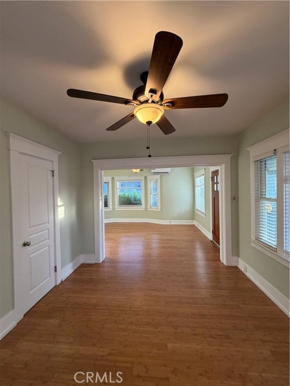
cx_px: 145
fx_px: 156
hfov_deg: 85.7
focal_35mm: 14
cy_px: 193
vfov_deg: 102.1
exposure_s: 1/60
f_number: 2.2
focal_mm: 2.22
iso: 200
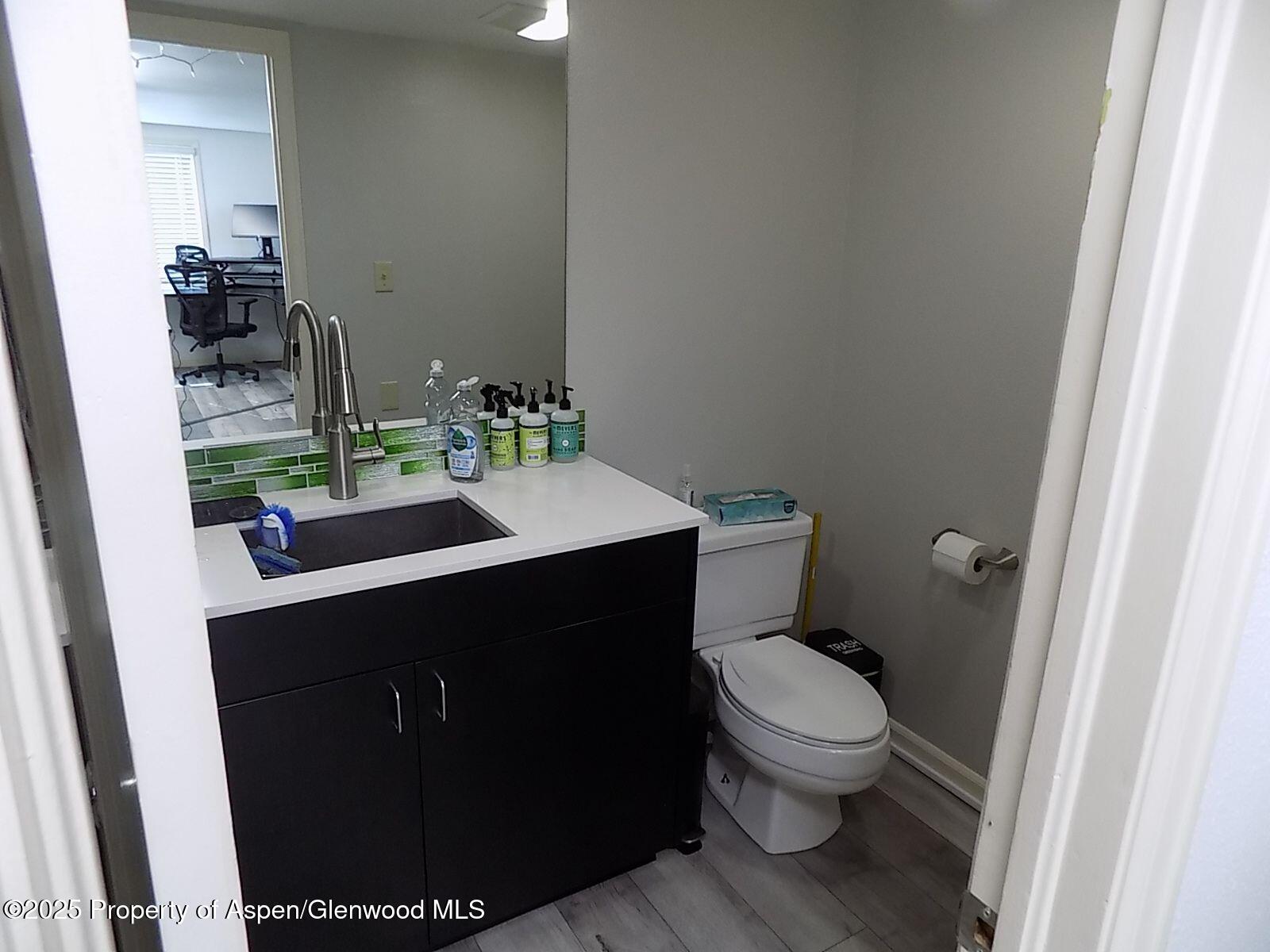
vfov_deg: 58.9
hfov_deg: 73.9
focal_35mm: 23
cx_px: 635
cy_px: 476
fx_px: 844
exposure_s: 1/30
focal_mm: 4
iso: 180
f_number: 3.1
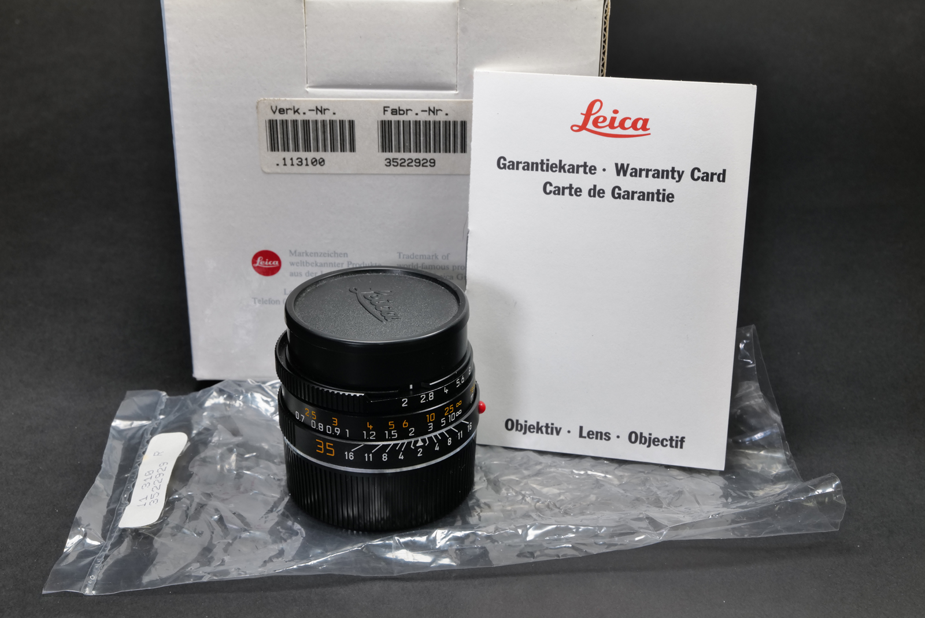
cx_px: 462
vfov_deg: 27.0
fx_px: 1285
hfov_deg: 39.6
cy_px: 309
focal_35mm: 50
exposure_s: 1/13
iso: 800
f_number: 20
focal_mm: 50
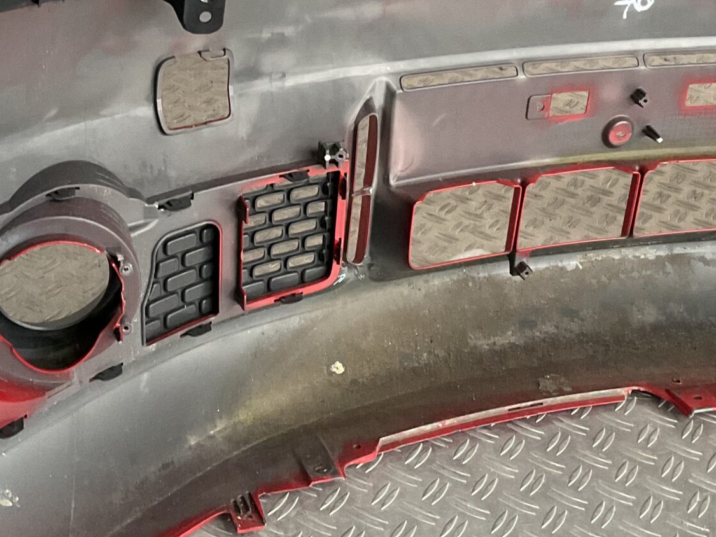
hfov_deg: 29.3
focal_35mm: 66
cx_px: 286
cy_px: 141
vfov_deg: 22.1
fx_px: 1365
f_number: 1.8
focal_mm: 3
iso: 200
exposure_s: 1/60
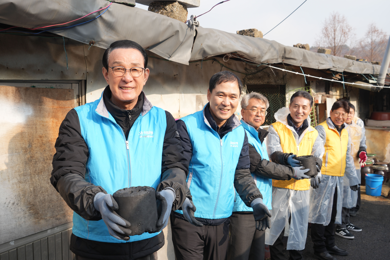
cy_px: 130
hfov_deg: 51.9
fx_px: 401
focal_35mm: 37
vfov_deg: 35.9
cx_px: 195
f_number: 8
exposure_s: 1/125
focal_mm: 37
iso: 160
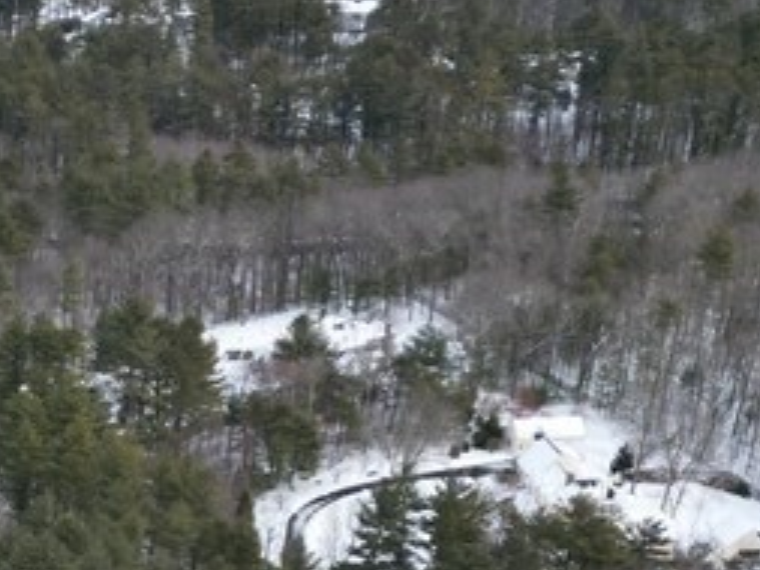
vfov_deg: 14.7
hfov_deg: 19.2
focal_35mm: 97
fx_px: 2131
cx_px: -132
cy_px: 717
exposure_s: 1/2500
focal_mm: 6.72
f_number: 1.7
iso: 200
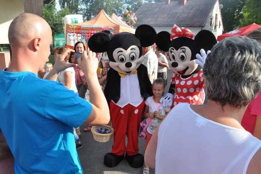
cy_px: 87
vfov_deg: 47.8
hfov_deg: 67.4
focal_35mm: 27
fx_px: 196
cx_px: 130
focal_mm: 18
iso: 640
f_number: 22
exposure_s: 1/125
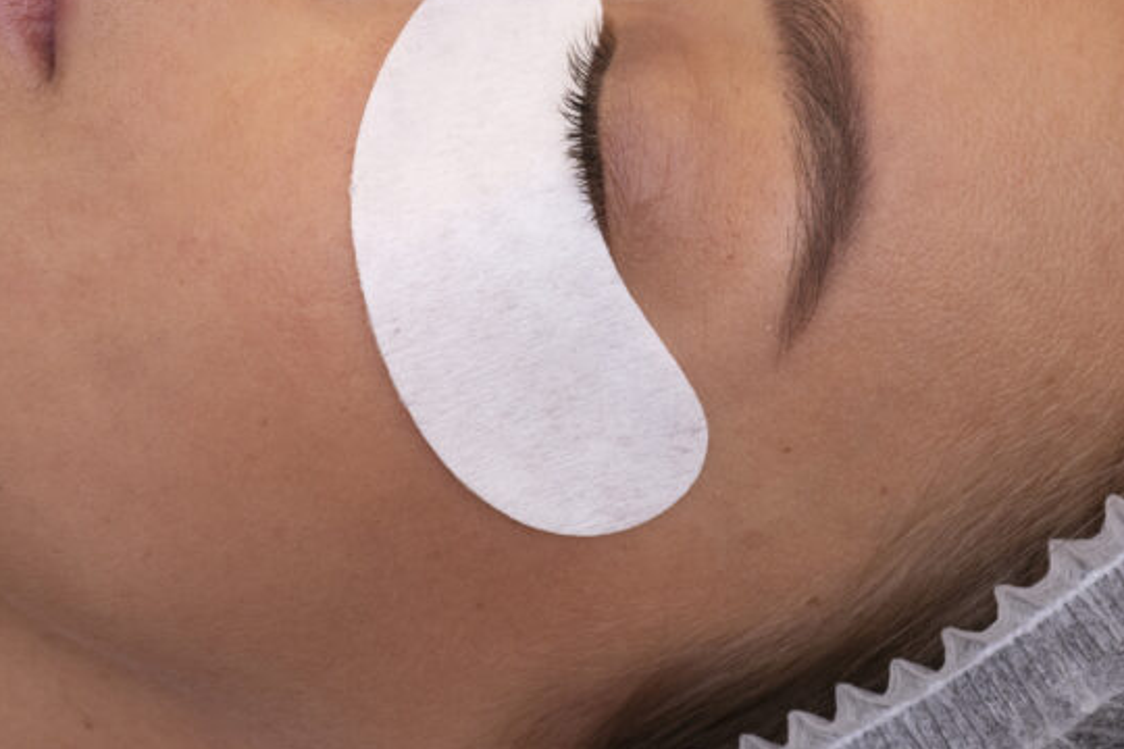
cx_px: 577
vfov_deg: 9.3
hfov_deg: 13.9
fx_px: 4621
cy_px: 182
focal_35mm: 148
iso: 640
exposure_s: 1/160
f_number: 8
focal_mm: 52
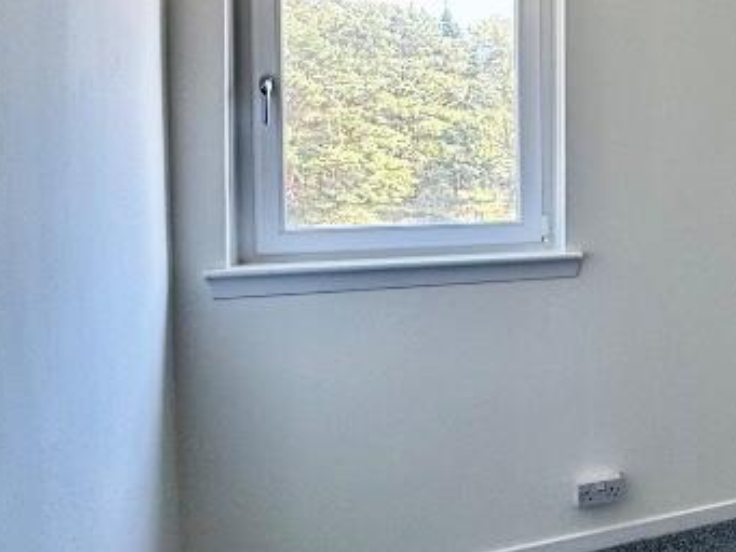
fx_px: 893
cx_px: 922
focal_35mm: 42
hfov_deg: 34.2
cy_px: 190
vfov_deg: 34.1
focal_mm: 2.22
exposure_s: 1/100
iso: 125
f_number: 2.2
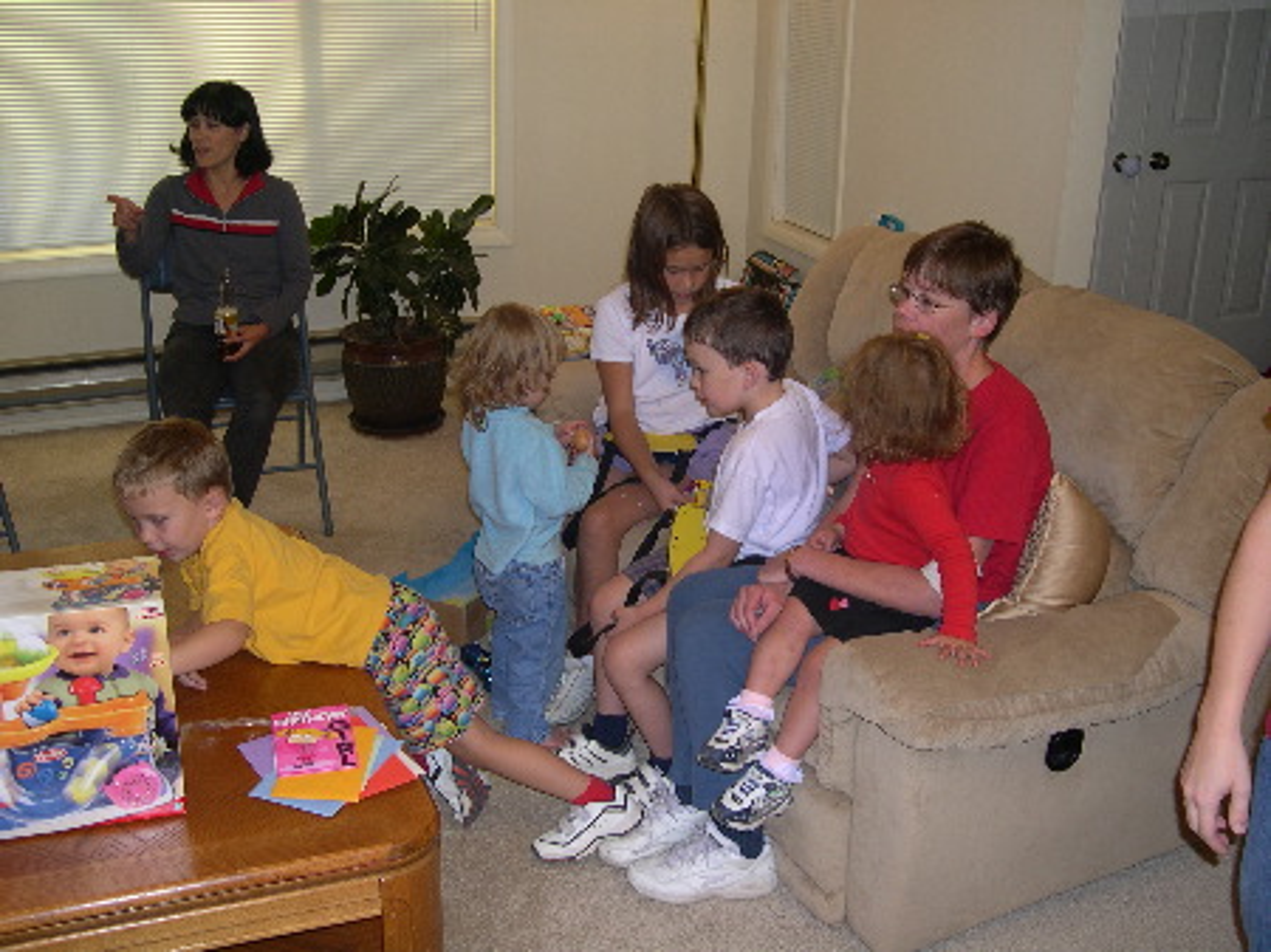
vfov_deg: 37.7
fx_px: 1395
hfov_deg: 49.0
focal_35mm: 38
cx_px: 636
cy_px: 476
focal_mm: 8
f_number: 2.8
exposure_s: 1/60
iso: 100
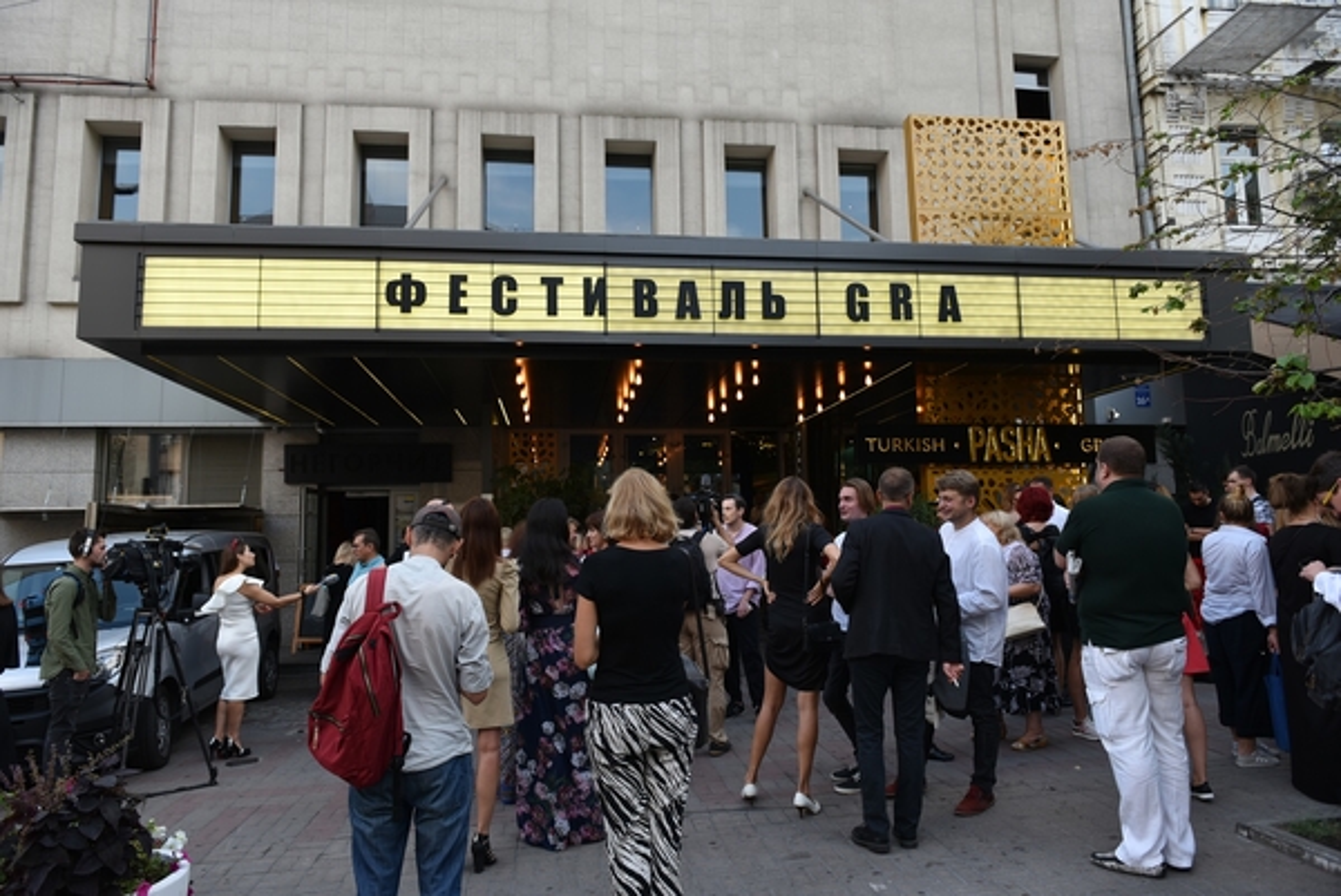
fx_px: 895
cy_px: 448
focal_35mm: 24
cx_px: 670
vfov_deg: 53.2
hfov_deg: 73.7
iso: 100
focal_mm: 24
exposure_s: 1/60
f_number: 4
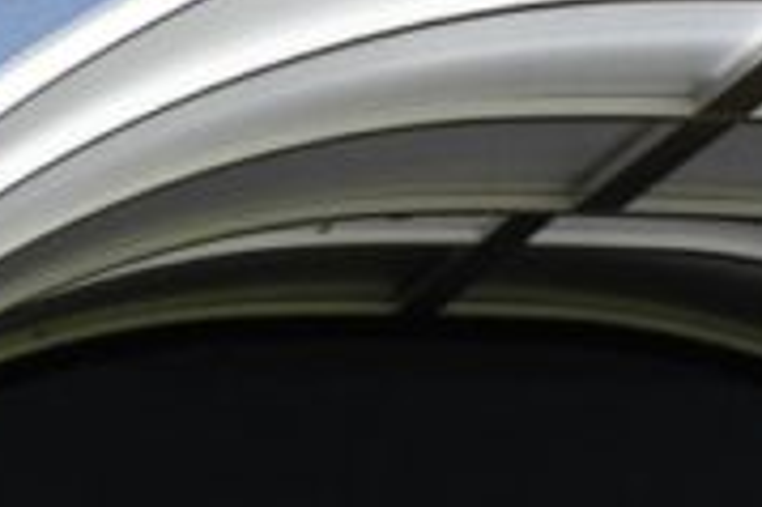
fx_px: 8480
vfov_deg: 3.4
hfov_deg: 5.1
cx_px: 1026
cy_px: 1414
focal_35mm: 401
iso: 2000
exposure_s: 1/800
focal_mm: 70
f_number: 6.3
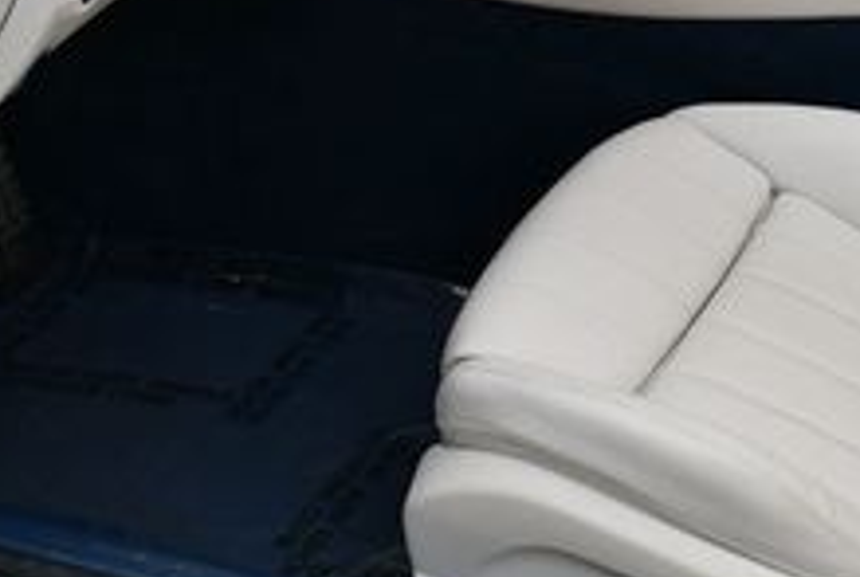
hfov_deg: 18.8
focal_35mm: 105
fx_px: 2513
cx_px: 899
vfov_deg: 13.0
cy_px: 86
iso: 250
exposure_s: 1/250
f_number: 5.6
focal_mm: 18
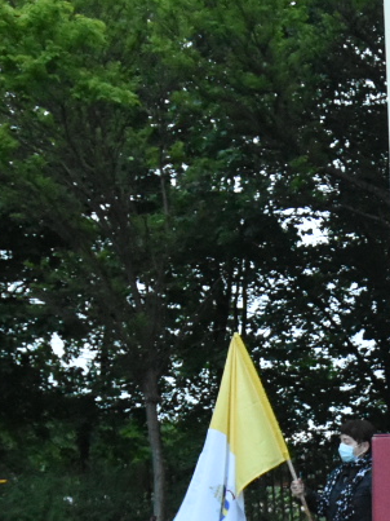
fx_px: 872
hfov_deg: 23.4
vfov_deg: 30.5
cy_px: 538
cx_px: 449
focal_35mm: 58
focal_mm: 10
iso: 4000
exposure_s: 1/50
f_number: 3.5
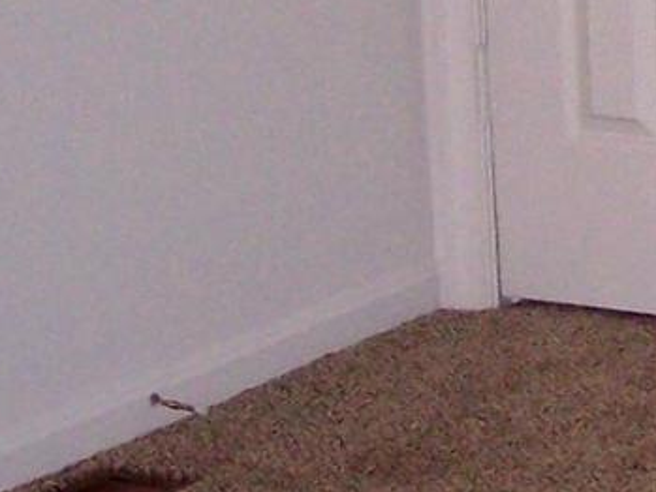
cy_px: -225
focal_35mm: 229
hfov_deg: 8.2
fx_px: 4341
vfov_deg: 6.4
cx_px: 1353
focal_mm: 8
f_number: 2.8
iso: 140
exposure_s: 1/60
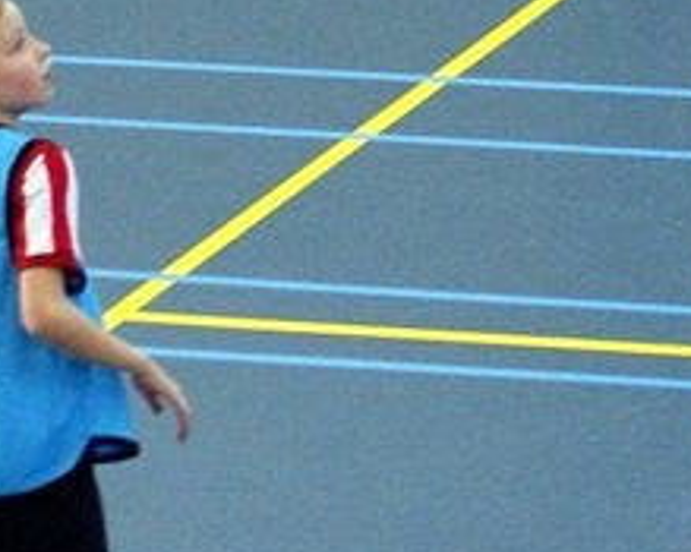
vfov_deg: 5.0
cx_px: 909
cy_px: -237
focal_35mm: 309
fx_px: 6317
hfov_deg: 6.2
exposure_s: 1/200
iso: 800
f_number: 3.5
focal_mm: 40
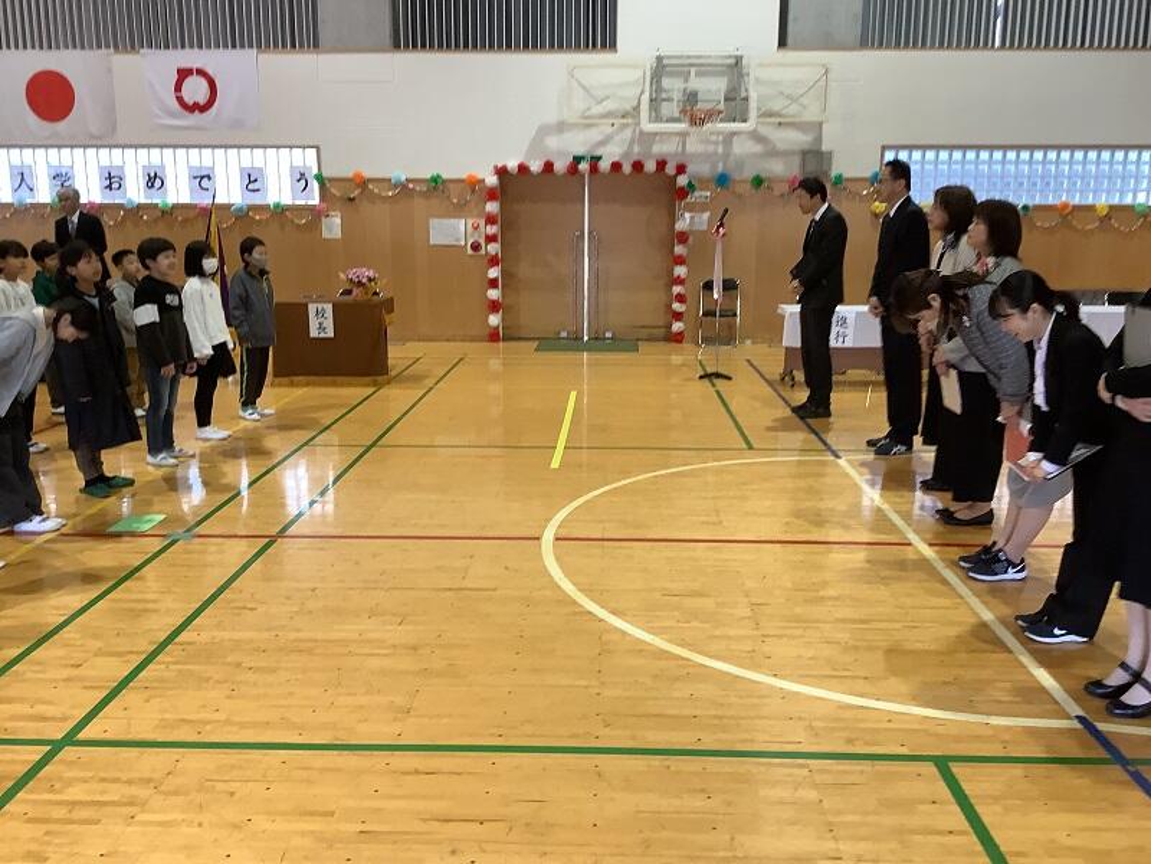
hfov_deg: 58.4
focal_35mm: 31
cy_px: 432
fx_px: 1031
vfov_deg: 45.4
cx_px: 576
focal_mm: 3.3
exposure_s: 1/50
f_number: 2.4
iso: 125
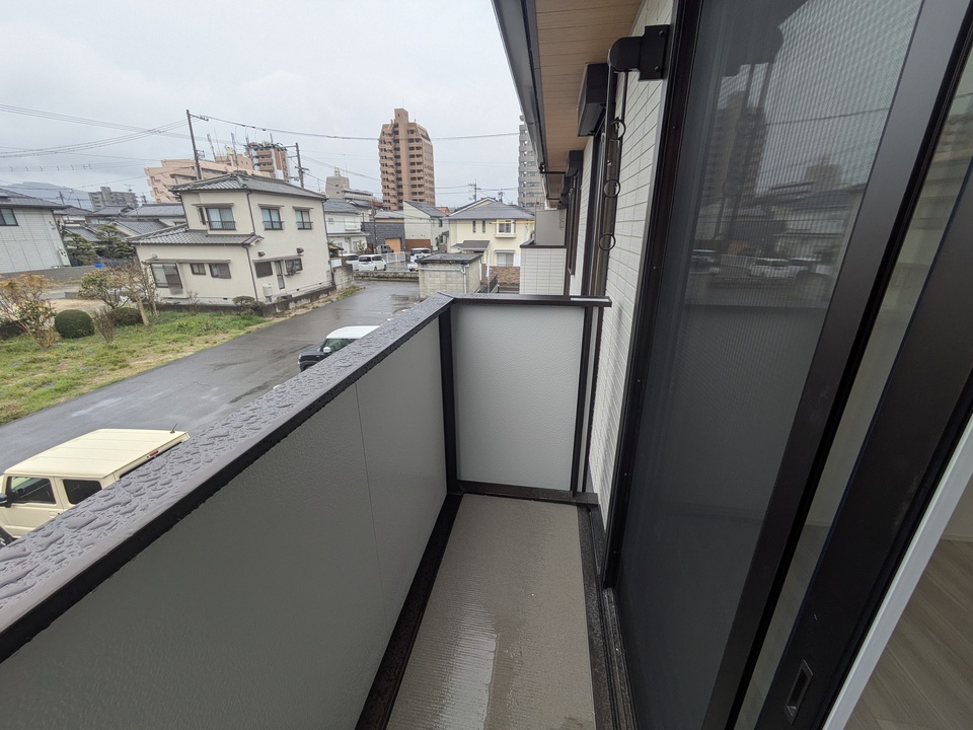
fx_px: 394
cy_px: 365
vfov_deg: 85.7
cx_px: 486
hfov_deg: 102.1
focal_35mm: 14
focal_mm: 1.83
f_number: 2.2
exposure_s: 1/335
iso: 50
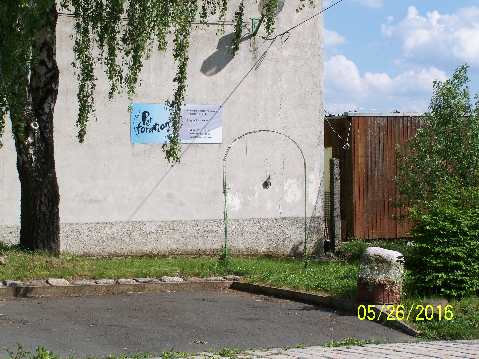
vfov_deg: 19.1
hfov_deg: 25.3
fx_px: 1065
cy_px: 180
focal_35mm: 77
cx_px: 240
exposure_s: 1/500
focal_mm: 12.8
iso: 64
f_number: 4.5
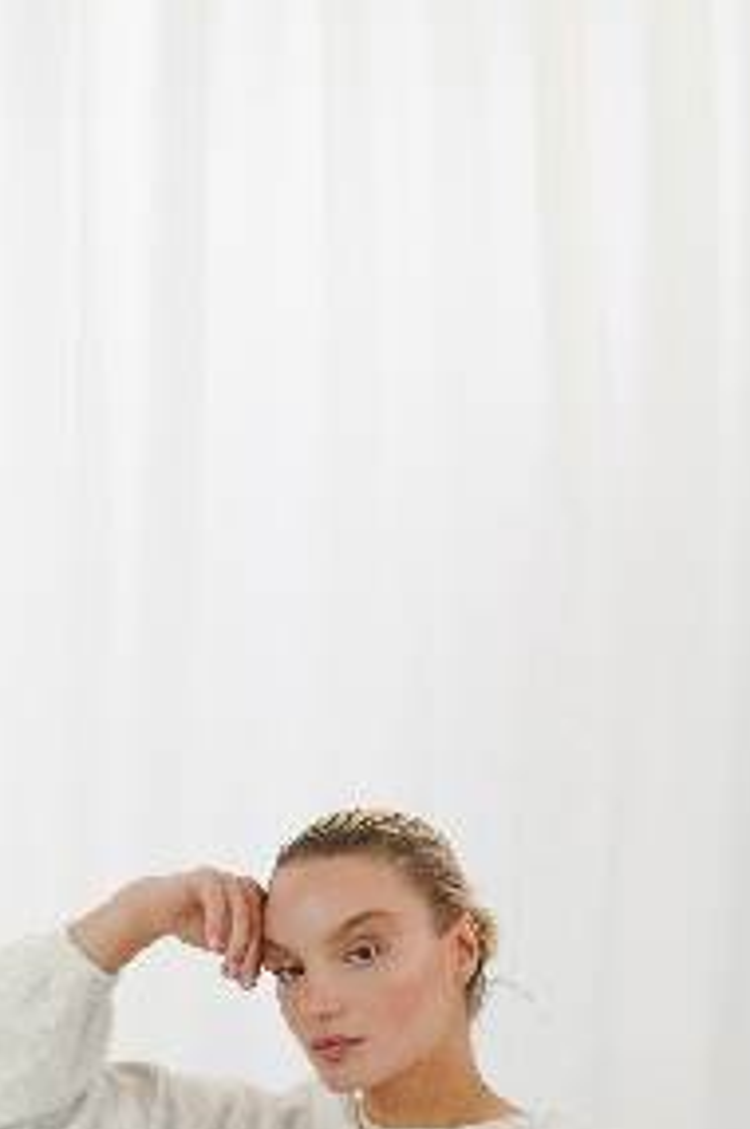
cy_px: 1026
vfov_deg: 27.4
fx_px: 2224
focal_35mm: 71
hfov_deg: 19.1
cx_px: 217
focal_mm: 29
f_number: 3.5
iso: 8000
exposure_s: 1/2000
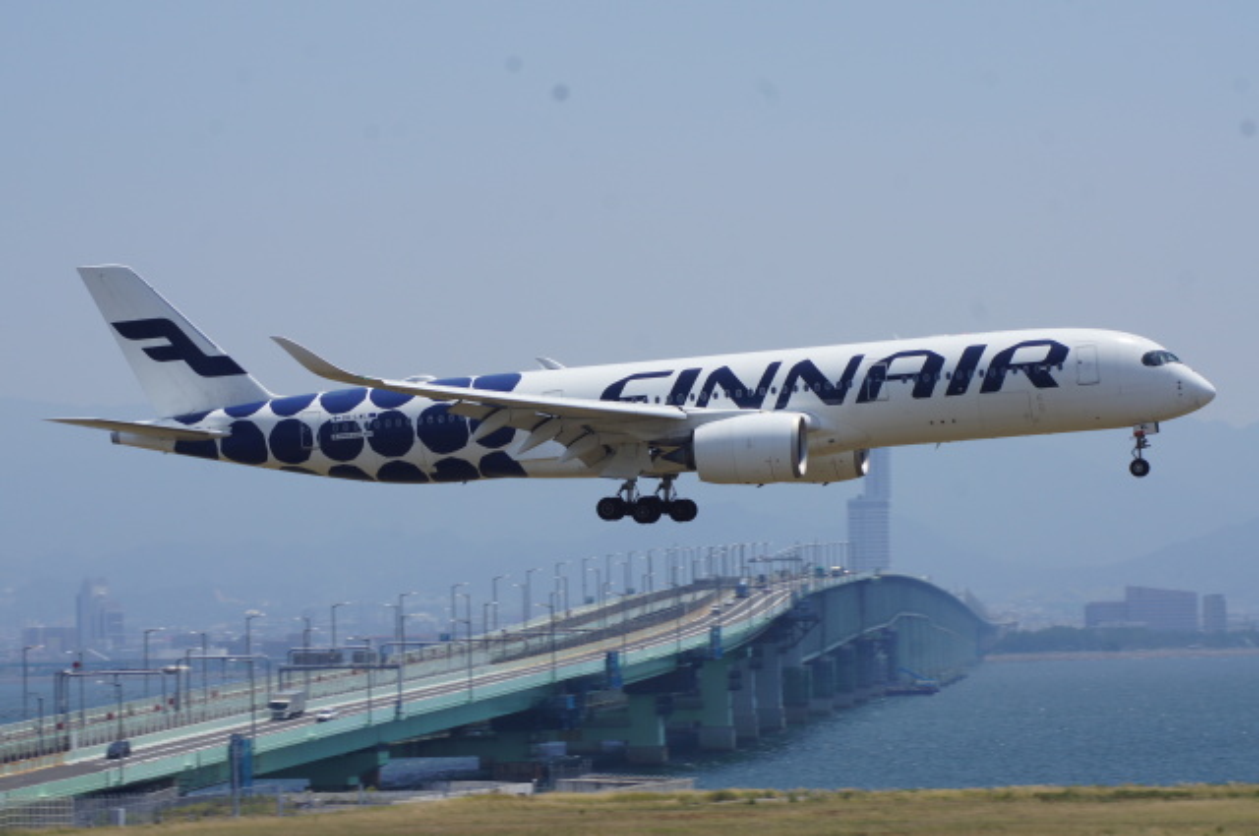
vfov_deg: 8.3
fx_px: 5763
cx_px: 630
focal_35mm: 165
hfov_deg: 12.5
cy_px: 418
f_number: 10
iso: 100
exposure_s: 1/250
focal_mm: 110
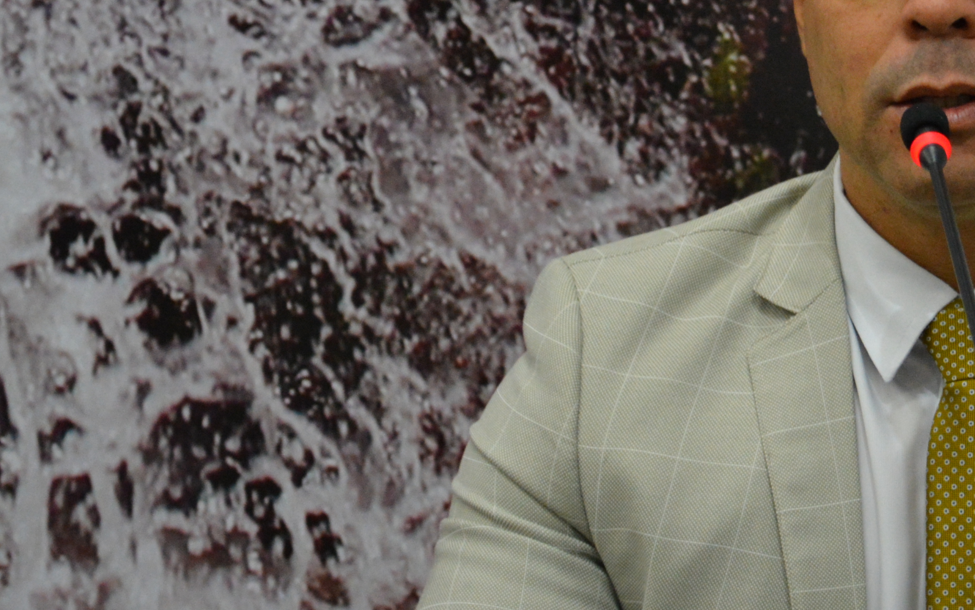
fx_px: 4518
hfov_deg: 12.2
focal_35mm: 170
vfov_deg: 7.7
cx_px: 976
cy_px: 148
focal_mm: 46
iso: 1600
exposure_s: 1/100
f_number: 5.3
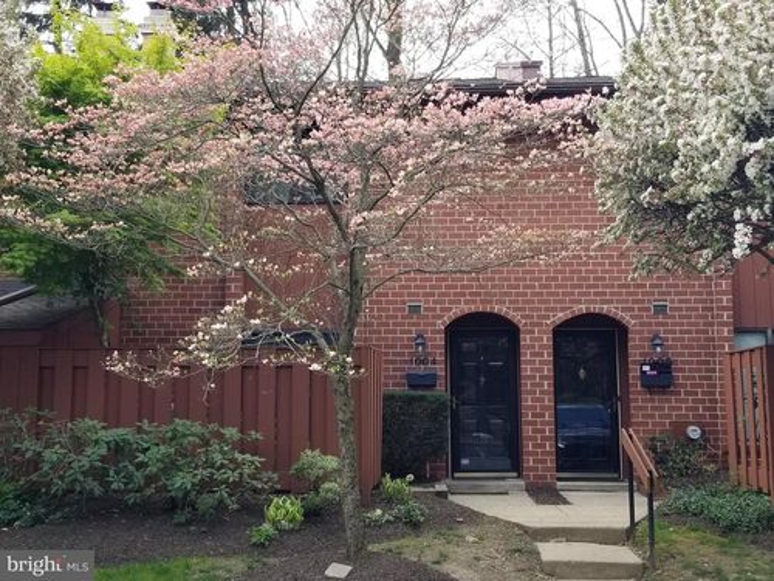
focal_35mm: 26
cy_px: 290
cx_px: 387
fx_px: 581
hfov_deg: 67.3
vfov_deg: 53.1
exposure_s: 1/454
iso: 50
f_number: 1.7
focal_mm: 4.25
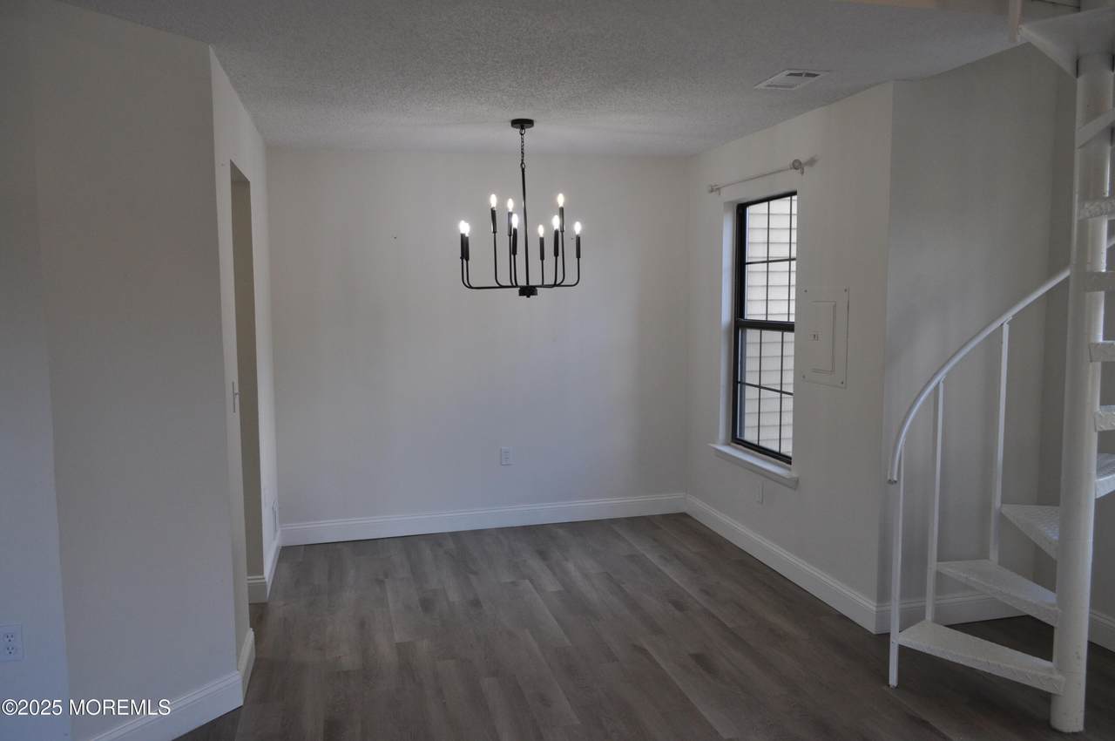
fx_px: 835
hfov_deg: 67.4
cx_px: 558
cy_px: 370
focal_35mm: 27
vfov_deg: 47.8
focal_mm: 18
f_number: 5.6
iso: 400
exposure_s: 1/100
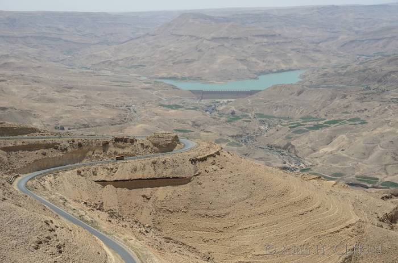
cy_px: 132
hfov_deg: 32.0
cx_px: 199
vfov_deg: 21.5
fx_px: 695
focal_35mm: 63
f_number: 8
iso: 100
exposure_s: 1/200
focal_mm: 42
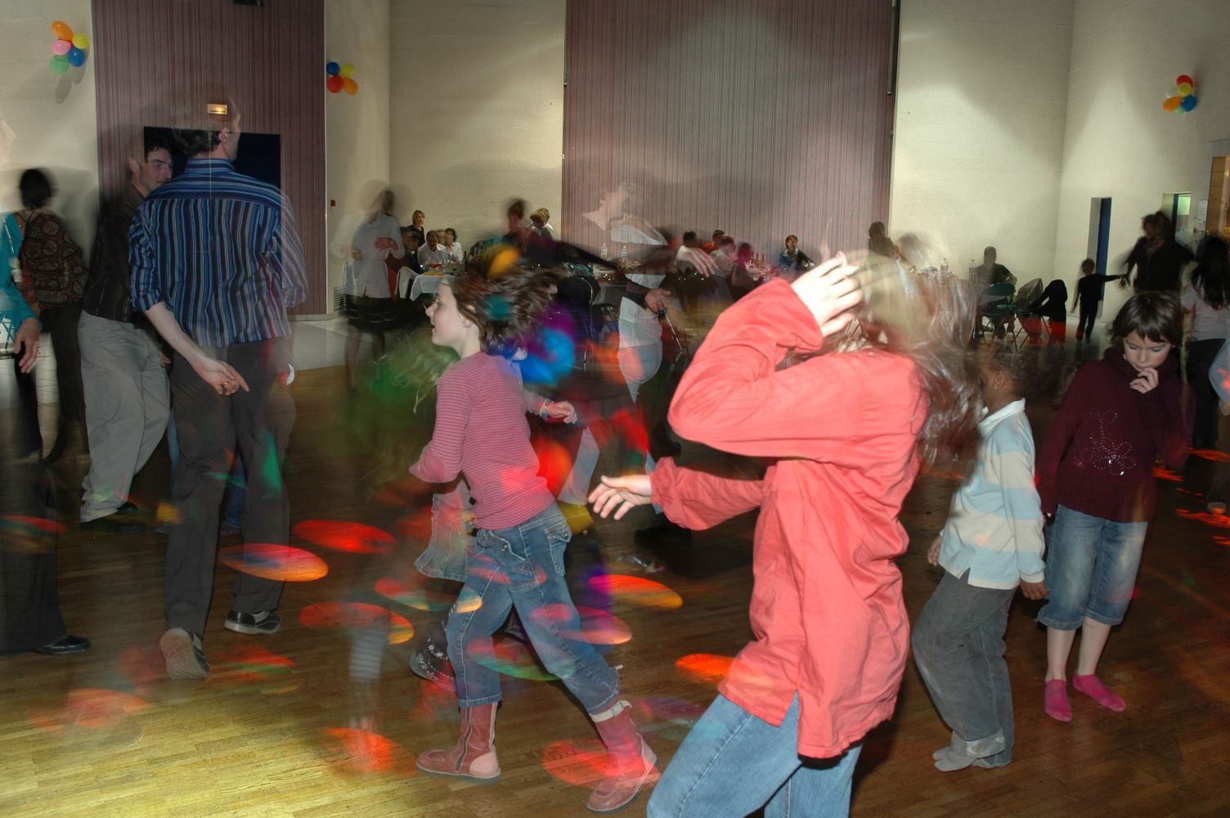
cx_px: 615
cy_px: 409
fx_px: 1229
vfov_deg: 36.8
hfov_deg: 53.2
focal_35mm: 36
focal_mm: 24
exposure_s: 1/1.6
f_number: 7.1
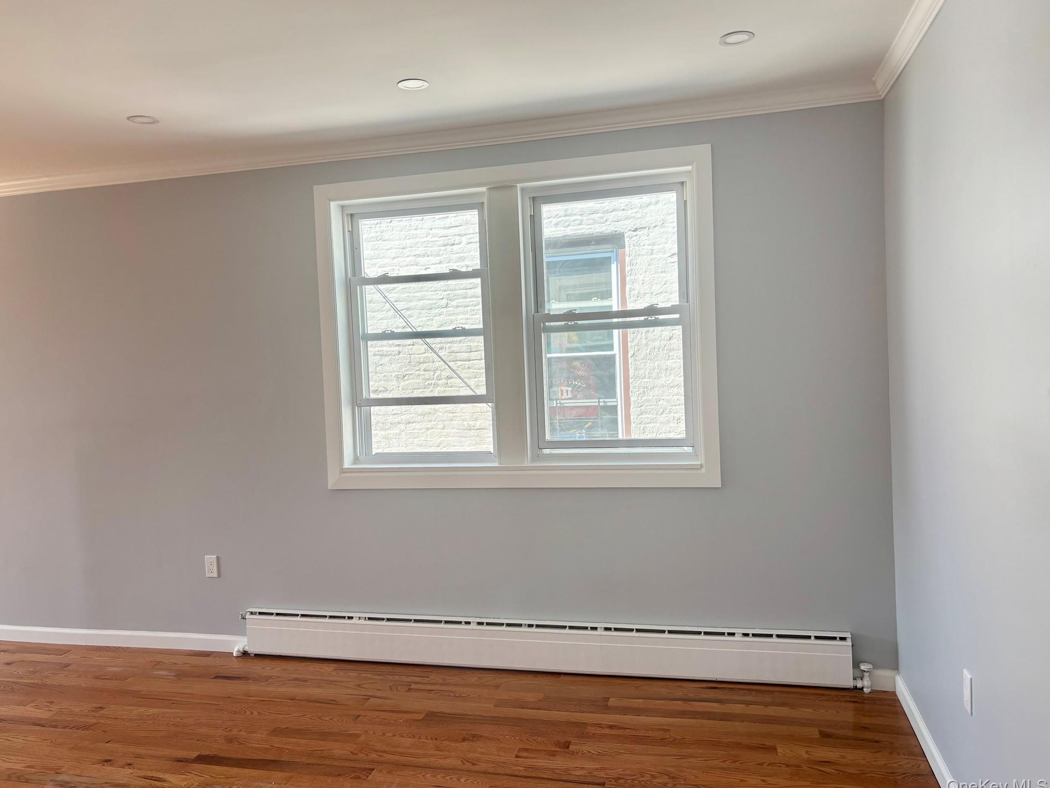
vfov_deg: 51.4
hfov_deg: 65.3
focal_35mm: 27
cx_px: 509
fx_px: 819
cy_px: 389
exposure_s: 1/267
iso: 50
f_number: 1.6
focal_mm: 5.96
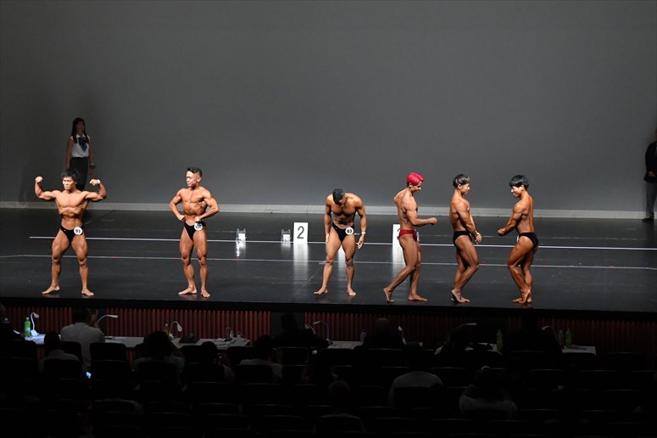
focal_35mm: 105
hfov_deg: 19.5
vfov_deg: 13.0
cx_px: 328
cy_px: 219
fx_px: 1915
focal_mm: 70
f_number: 5.6
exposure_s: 1/400
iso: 5000
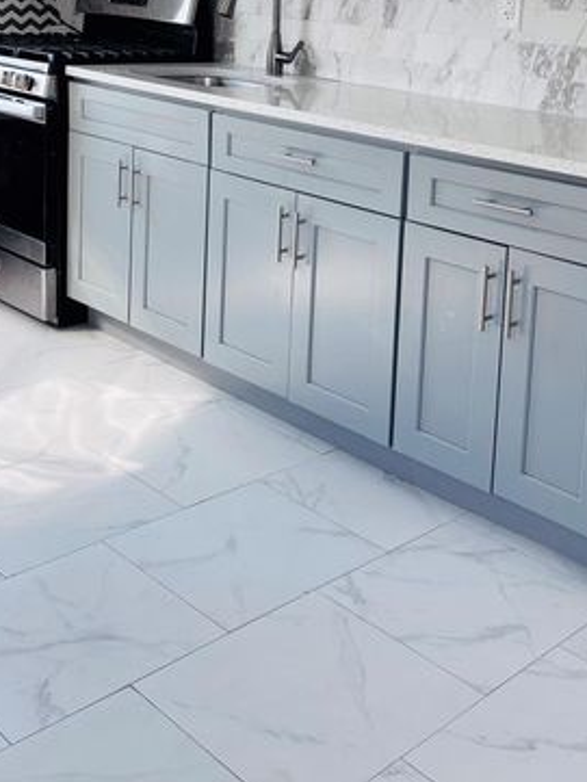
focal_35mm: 48
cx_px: 355
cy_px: 153
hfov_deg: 30.2
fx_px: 1085
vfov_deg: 38.1
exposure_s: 1/178
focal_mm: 5.96
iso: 40
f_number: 1.6
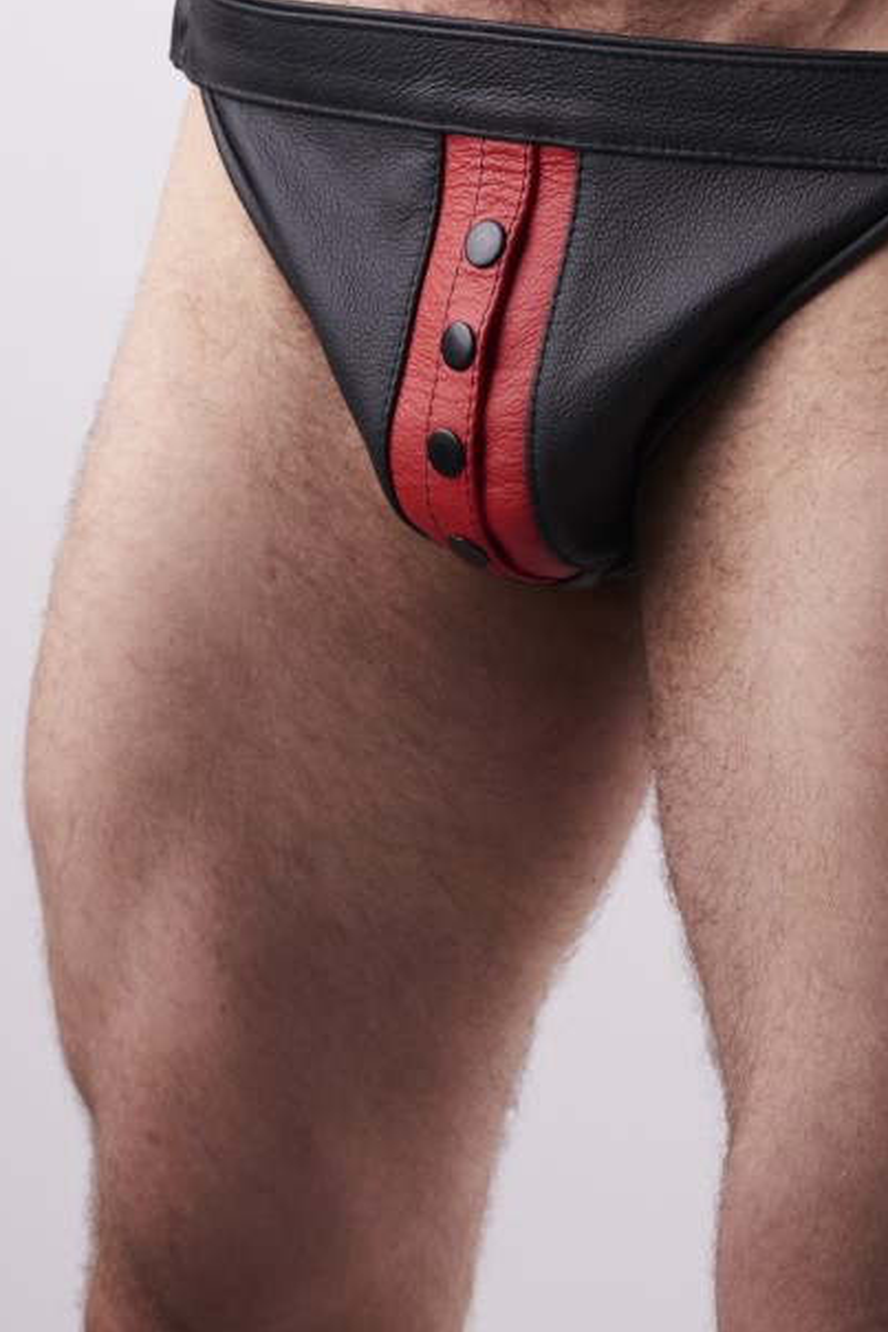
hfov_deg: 9.0
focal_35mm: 152
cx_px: 647
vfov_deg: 13.4
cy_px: 161
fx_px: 5620
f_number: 8
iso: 200
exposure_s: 1/160
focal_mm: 85
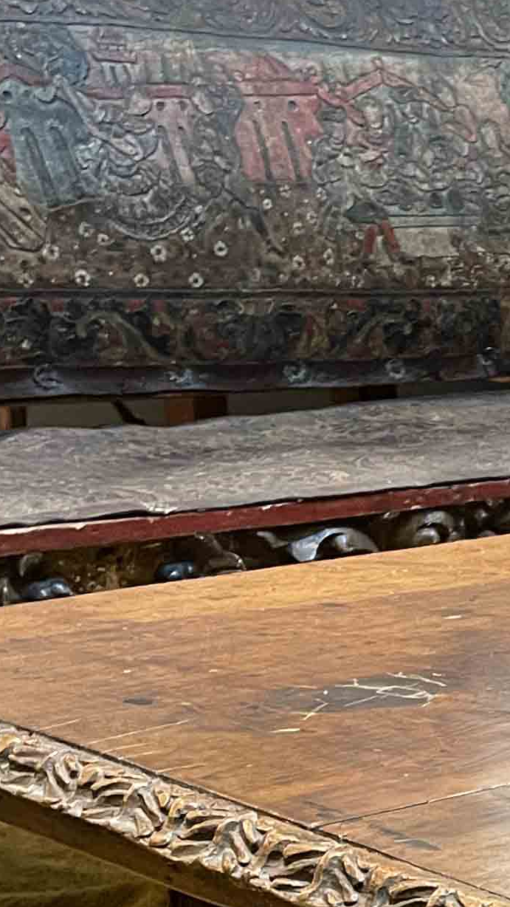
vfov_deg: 21.2
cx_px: 979
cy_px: 1115
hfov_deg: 11.8
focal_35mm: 93
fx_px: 2235
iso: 320
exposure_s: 1/60
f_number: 1.6
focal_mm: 4.2
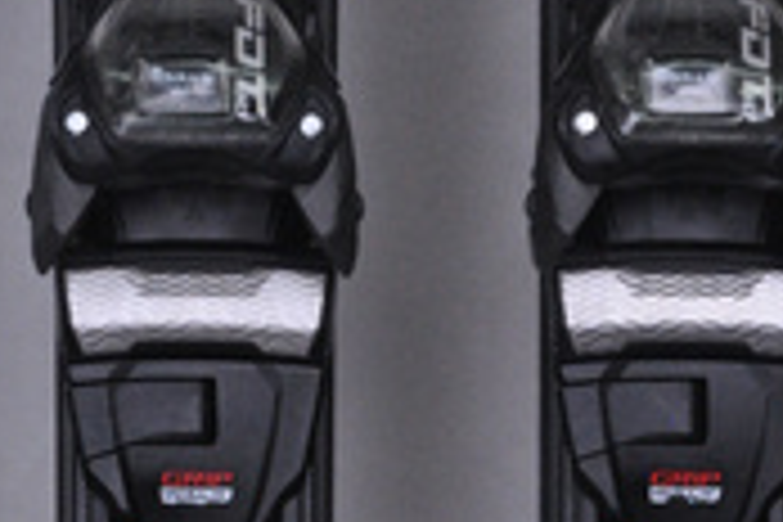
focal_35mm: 291
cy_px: 981
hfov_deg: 7.1
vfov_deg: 4.7
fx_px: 6335
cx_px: 430
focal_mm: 75
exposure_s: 1/125
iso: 3200
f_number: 11
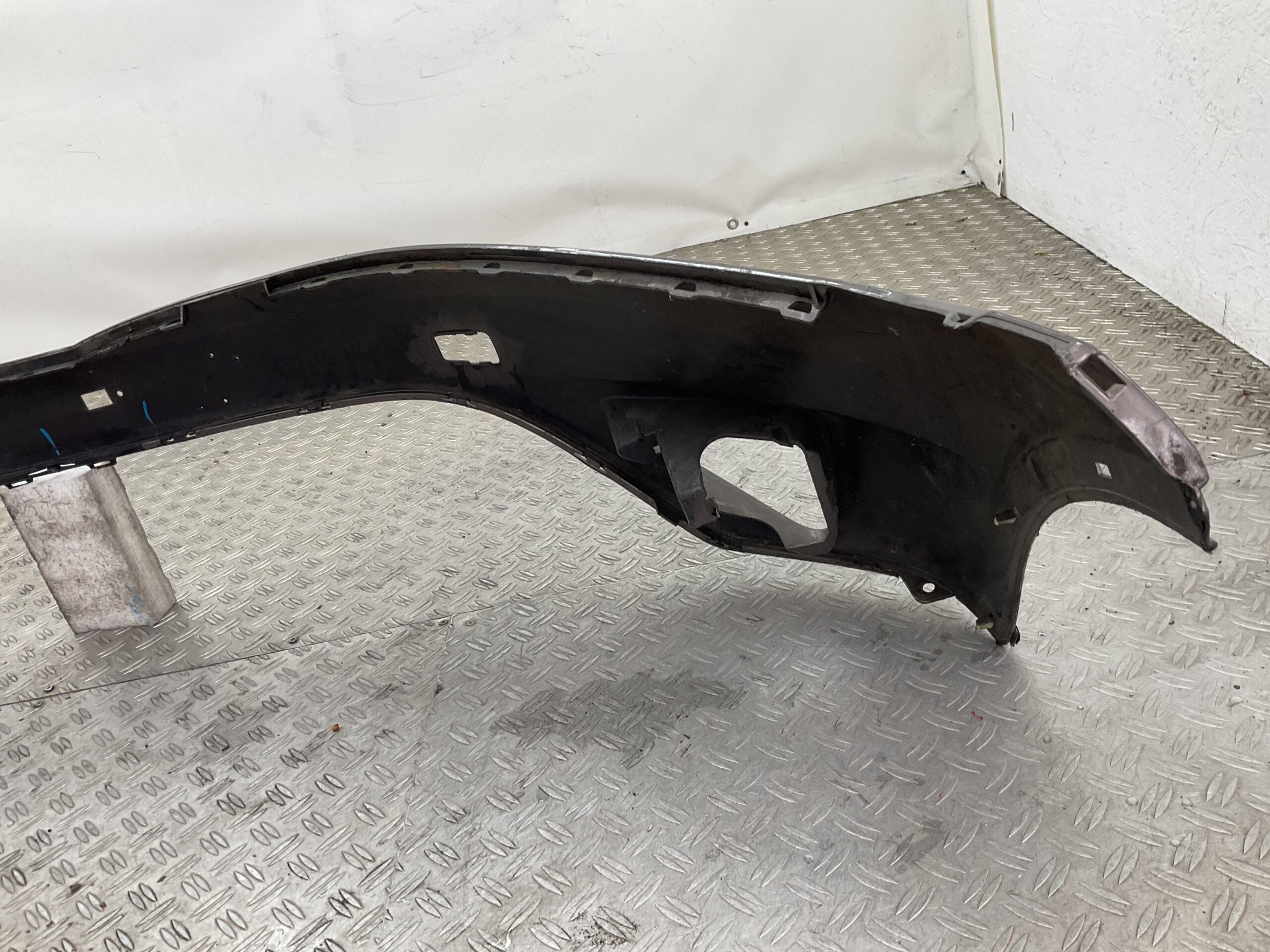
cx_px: 635
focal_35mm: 29
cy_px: 476
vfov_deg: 48.2
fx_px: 1064
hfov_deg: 61.7
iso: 25
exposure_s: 1/100
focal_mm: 3
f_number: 1.8
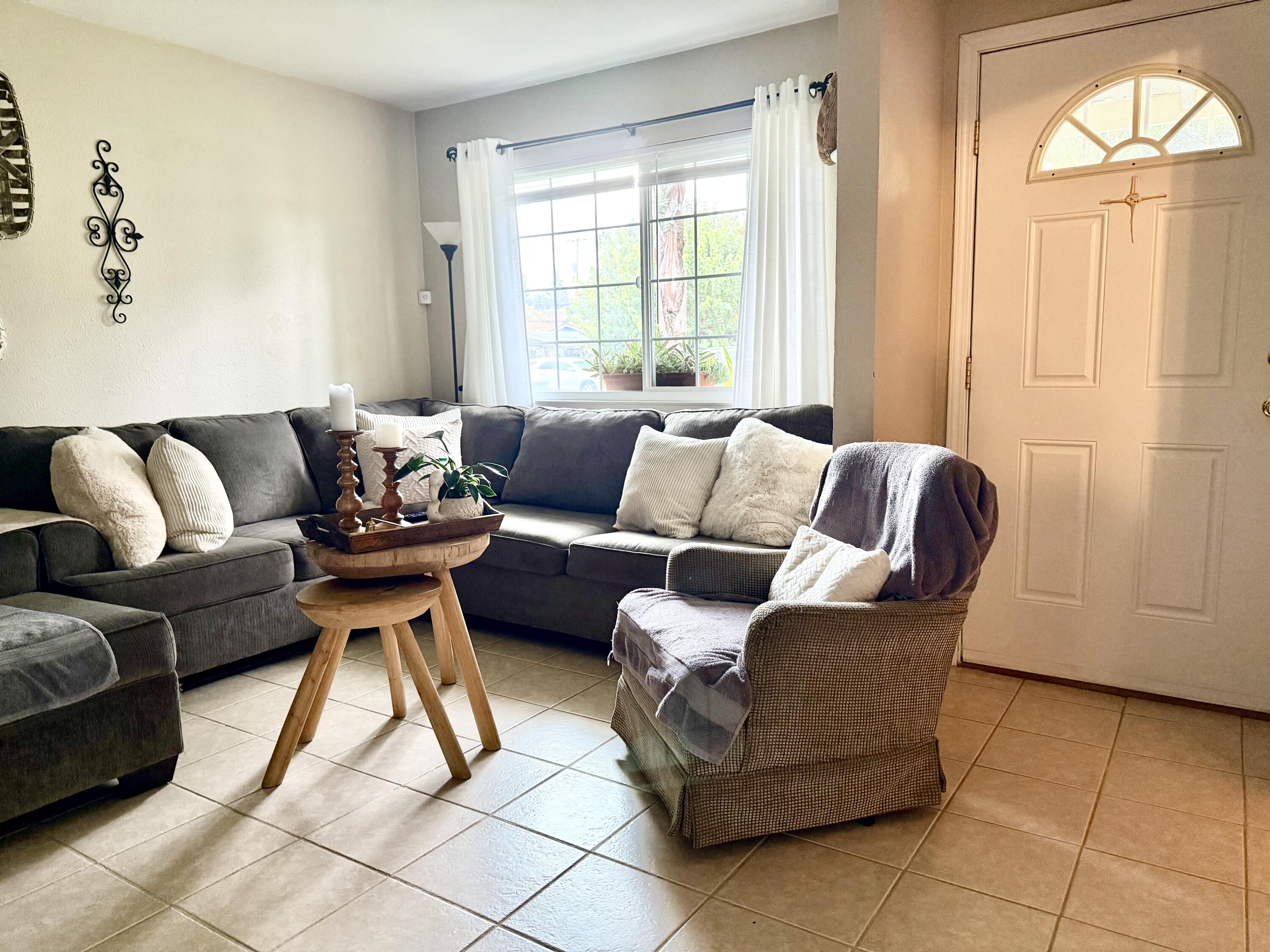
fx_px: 881
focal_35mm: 24
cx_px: 635
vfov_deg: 56.8
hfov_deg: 71.6
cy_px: 476
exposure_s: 1/60
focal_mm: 6.76
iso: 320
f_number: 1.78
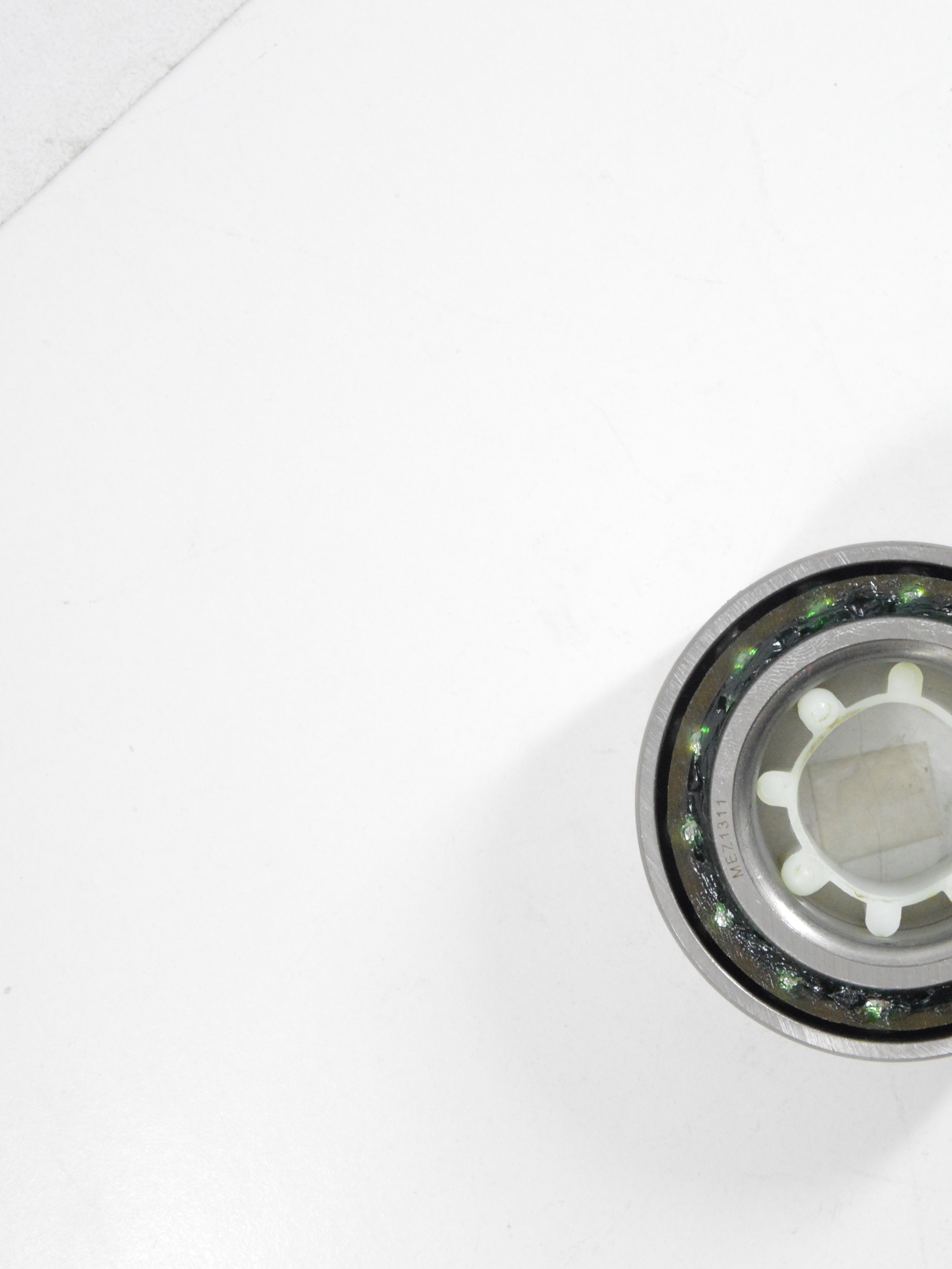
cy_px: 635
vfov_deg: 26.3
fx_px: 2714
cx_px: 759
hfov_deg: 19.7
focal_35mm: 74
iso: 3200
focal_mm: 34
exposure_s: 1/100
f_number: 8
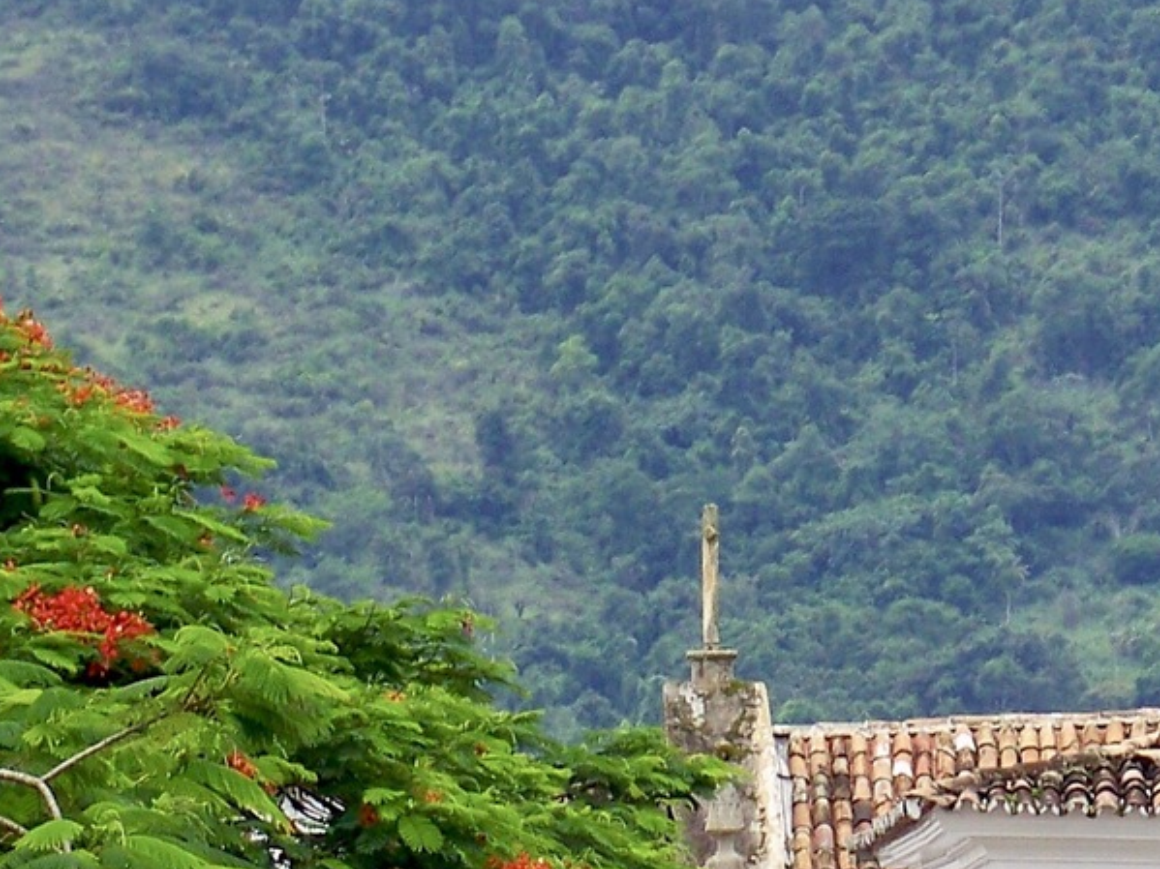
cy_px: 919
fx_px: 16115
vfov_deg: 3.1
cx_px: 1598
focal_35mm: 481
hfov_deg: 4.1
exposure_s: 1/400
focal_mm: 25.7
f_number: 3.6
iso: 64
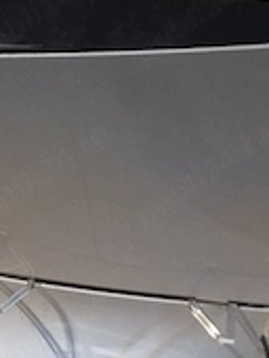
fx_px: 558
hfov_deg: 26.9
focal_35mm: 54
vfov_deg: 32.4
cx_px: 82
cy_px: 366
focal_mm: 6.4
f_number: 1.8
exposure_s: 1/60.2
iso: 80
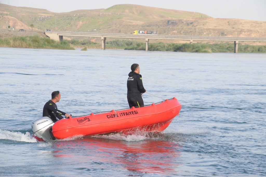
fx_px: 1218
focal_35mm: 165
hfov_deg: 12.5
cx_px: 133
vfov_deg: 8.3
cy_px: 88
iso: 640
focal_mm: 110
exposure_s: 1/500
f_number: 11
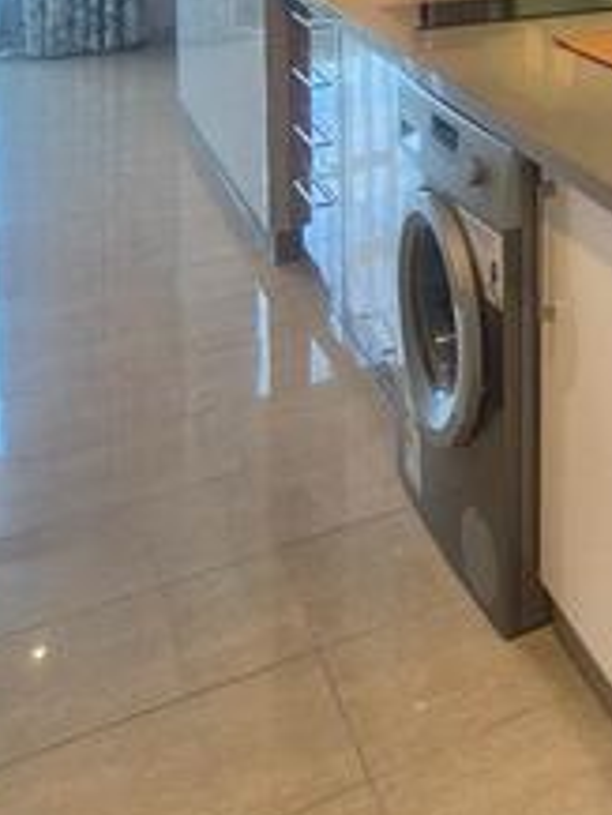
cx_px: 717
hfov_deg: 27.1
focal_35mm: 48
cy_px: -154
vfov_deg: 32.8
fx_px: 1130
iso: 125
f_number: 2.2
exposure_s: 1/50
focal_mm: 1.74
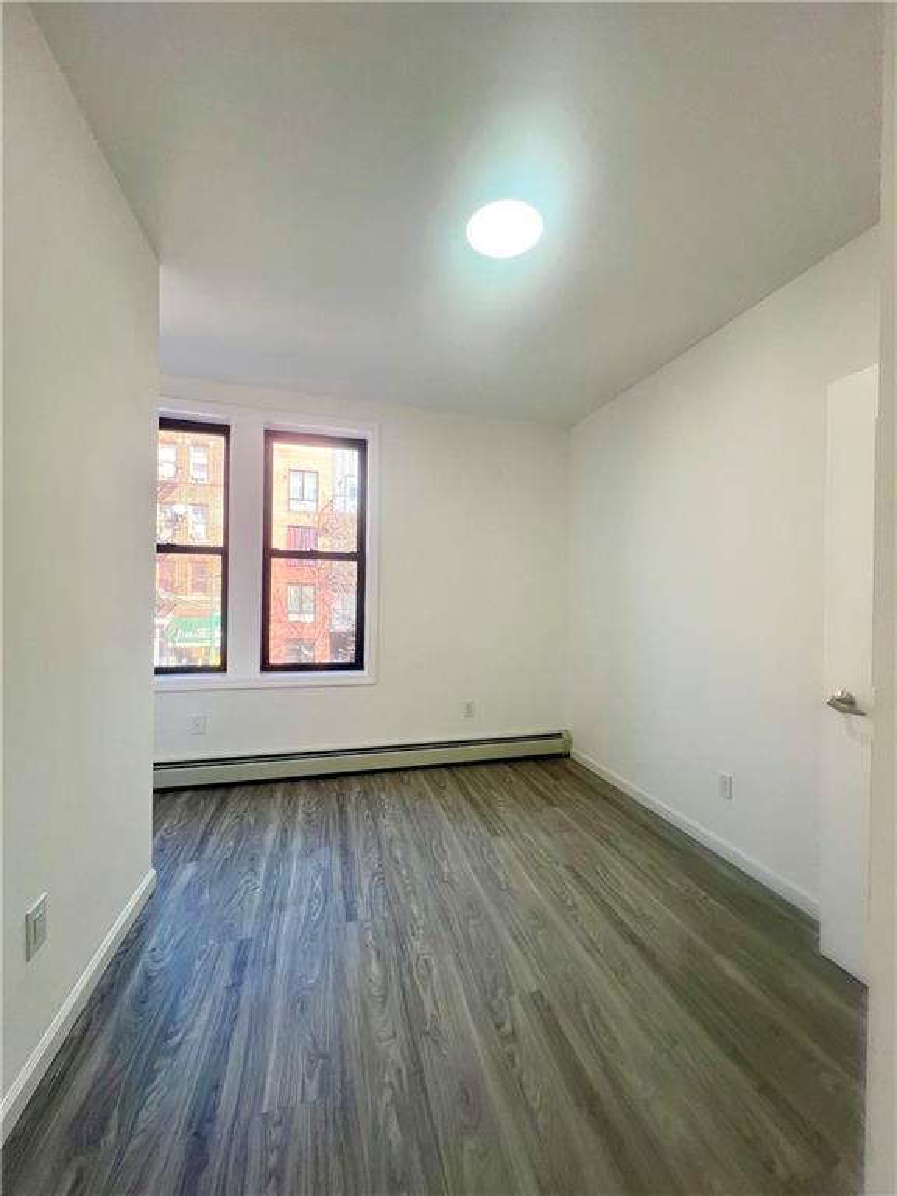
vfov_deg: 106.2
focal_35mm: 13
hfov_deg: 89.9
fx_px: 449
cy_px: 598
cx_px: 448
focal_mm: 1.57
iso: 40
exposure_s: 1/120
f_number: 1.8
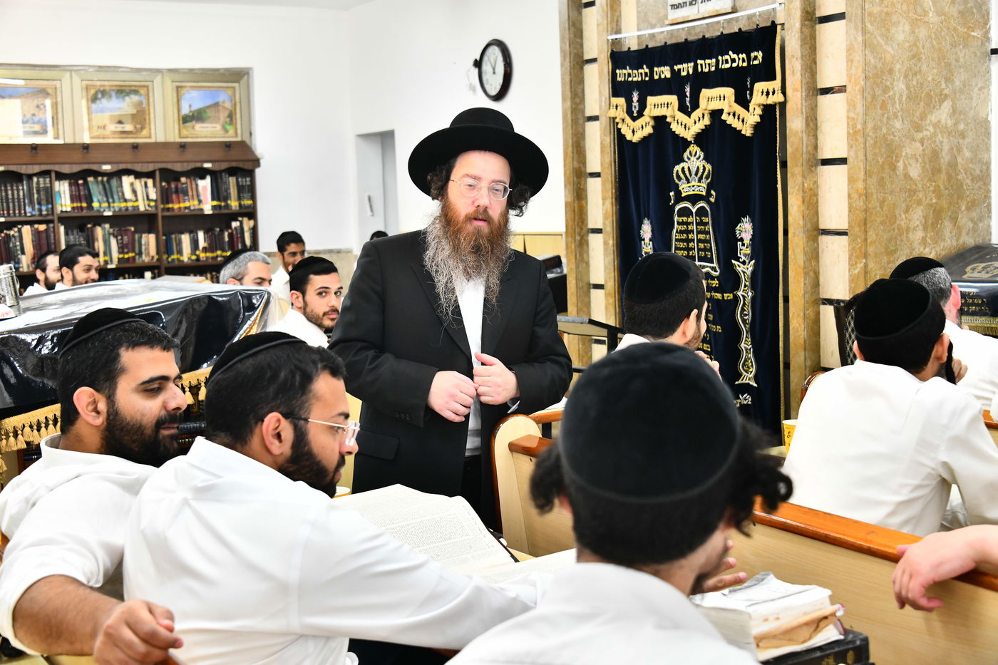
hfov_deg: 41.1
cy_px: 332
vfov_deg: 28.1
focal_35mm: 48
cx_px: 499
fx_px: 1330
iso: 1600
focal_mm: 48
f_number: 5.6
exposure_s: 1/200
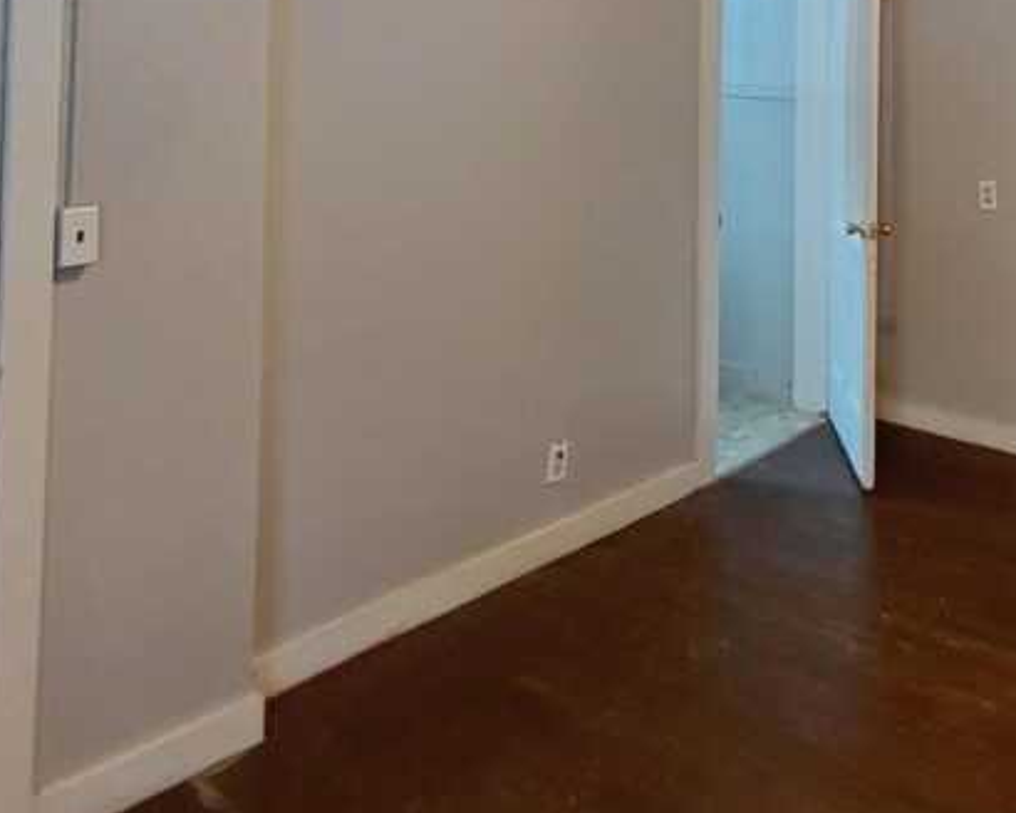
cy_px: 2
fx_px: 1173
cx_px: 778
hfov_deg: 45.0
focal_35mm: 39
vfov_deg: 34.8
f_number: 2.2
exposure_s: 1/60
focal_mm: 1.64
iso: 250
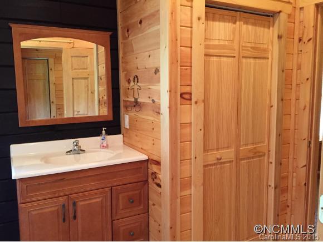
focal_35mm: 29
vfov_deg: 48.3
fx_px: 271
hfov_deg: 61.6
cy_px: 121
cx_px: 162
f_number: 2.2
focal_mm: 4.15
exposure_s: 1/30
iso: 250
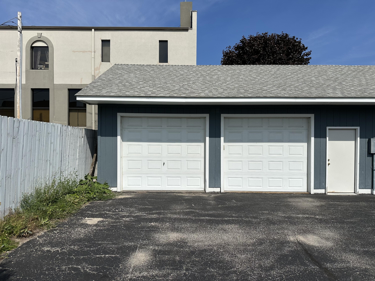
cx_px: 188
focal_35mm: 24
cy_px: 140
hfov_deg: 71.6
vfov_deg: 56.8
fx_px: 260
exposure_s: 1/9709
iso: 80
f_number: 1.78
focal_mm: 6.86
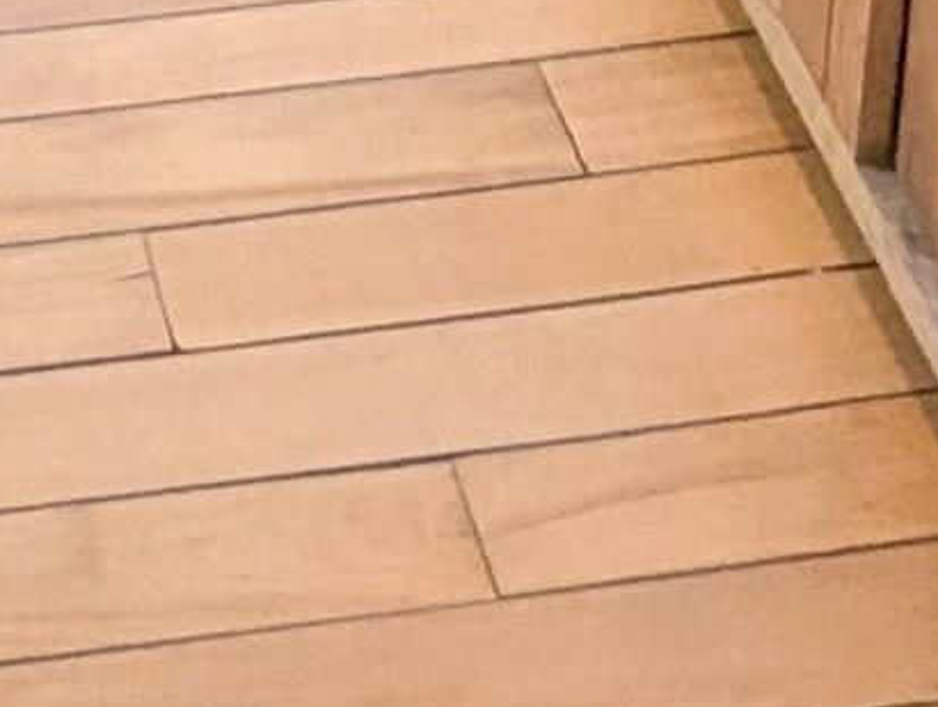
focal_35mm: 97
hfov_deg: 18.8
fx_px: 2633
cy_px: -1659
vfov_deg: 9.7
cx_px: -254
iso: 56
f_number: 2.2
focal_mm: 1.95
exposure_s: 1/67.5
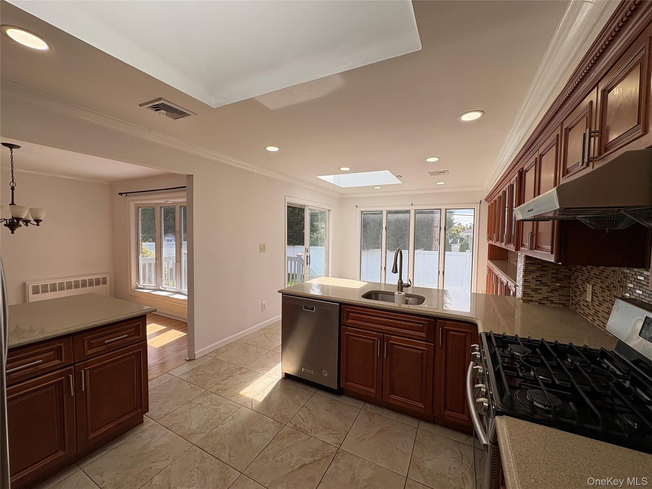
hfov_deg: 102.1
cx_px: 326
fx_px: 264
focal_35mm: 14
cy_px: 244
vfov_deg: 85.7
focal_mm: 2.22
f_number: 2.2
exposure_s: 1/501
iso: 40
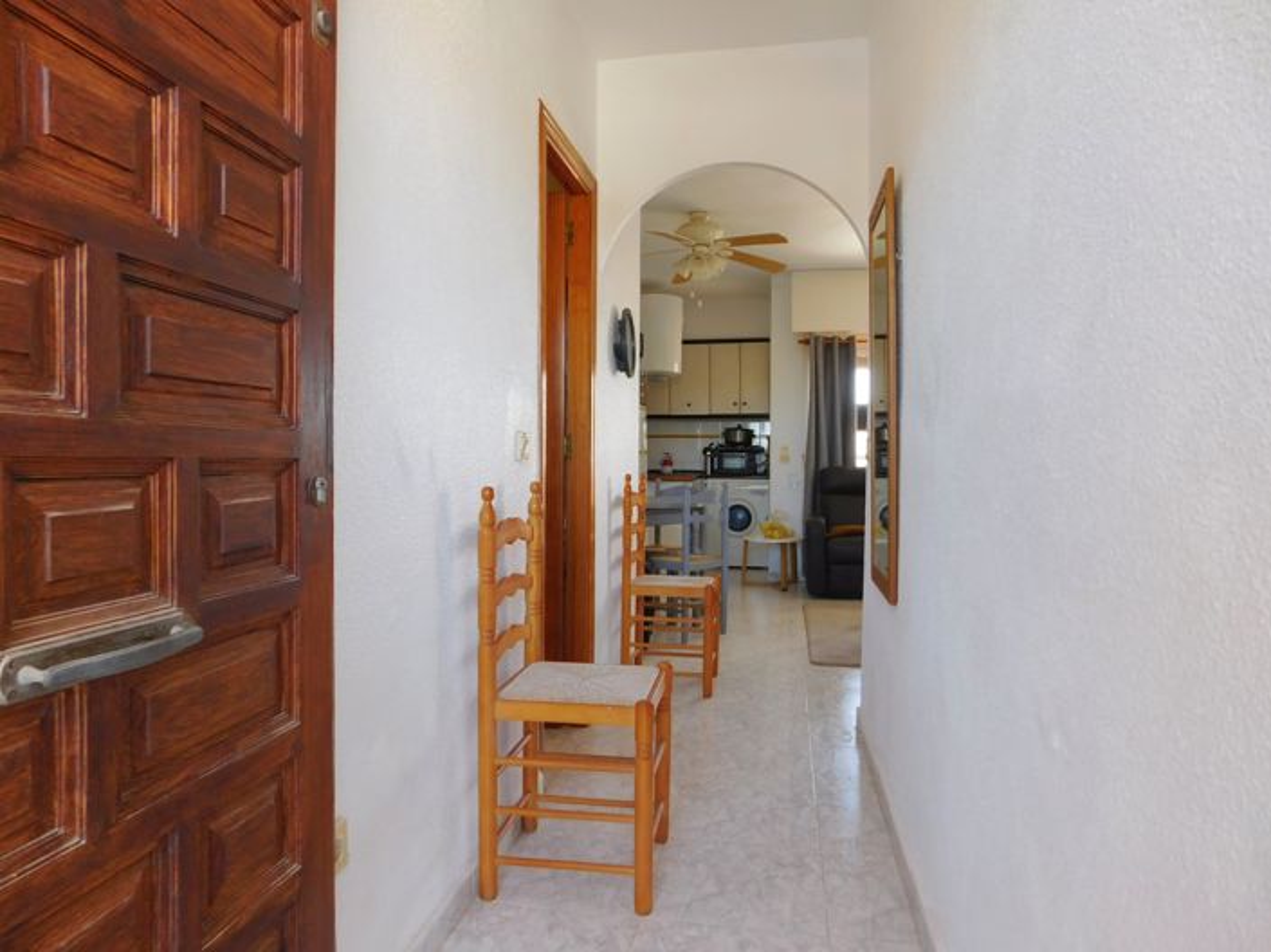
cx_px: 636
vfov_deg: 58.8
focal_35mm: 23
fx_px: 844
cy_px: 476
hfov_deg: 74.0
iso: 125
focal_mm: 4
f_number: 3
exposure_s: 1/50
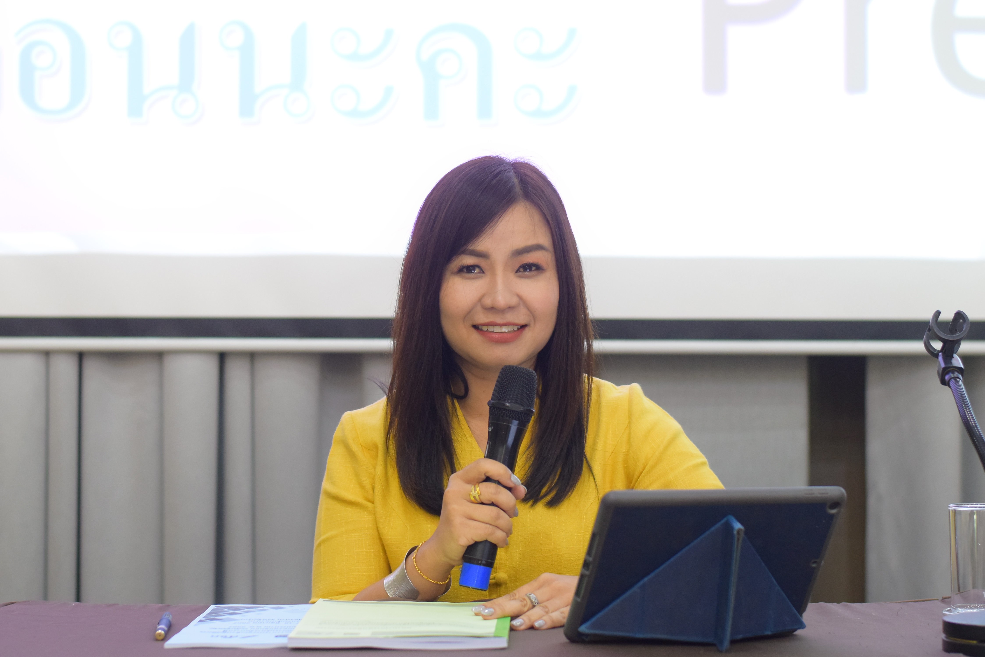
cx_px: 492
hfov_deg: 27.0
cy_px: 328
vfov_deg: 18.2
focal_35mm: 75
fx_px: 2052
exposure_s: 1/60
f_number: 3.2
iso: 2000
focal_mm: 50
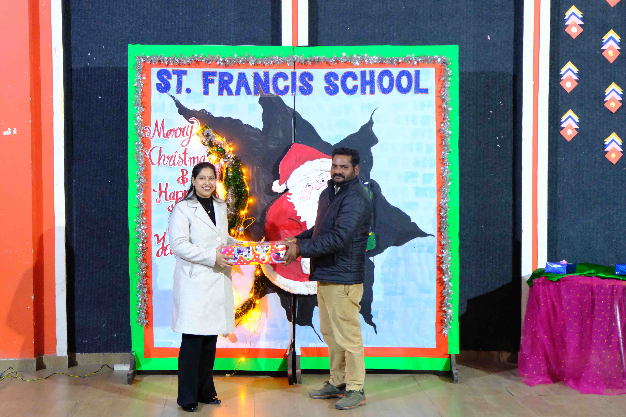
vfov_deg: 23.0
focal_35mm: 59
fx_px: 1026
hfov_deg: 33.9
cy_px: 208
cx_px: 313
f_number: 4
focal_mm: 39.3
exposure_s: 1/60
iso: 8000
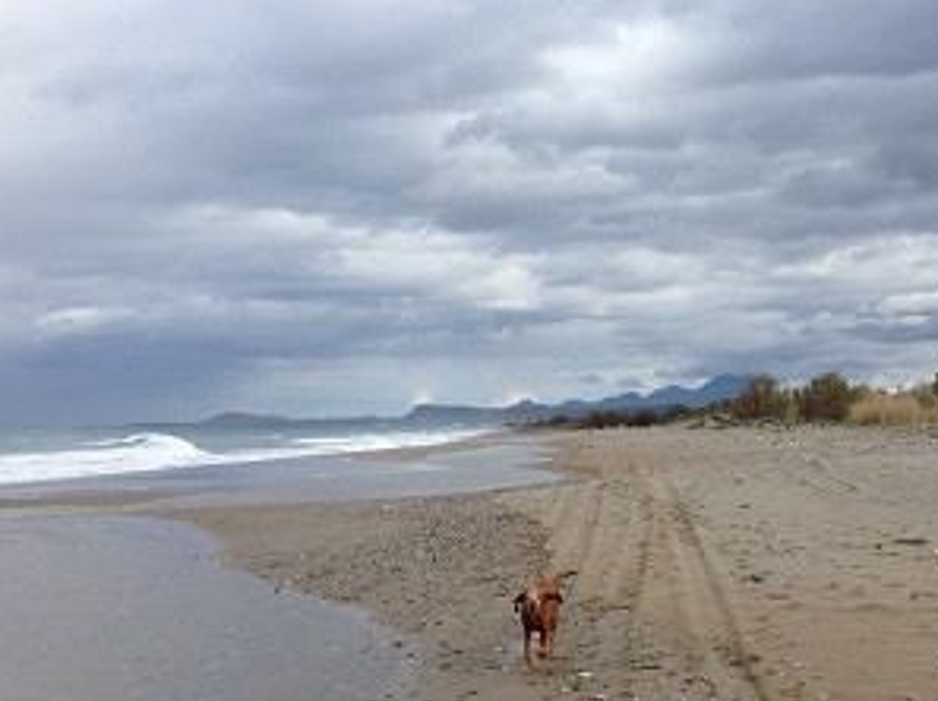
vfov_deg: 24.5
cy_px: 510
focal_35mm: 59
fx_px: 1597
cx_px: 584
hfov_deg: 32.6
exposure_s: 1/1577
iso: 50
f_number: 2.4
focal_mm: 4.28
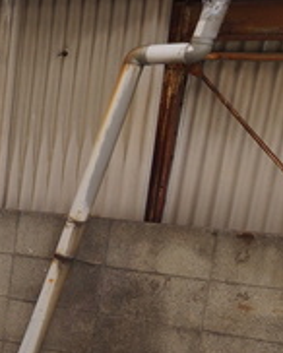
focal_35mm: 92
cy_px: 372
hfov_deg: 11.8
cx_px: -488
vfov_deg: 20.0
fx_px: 959
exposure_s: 1/80
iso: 100
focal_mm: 11
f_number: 6.3
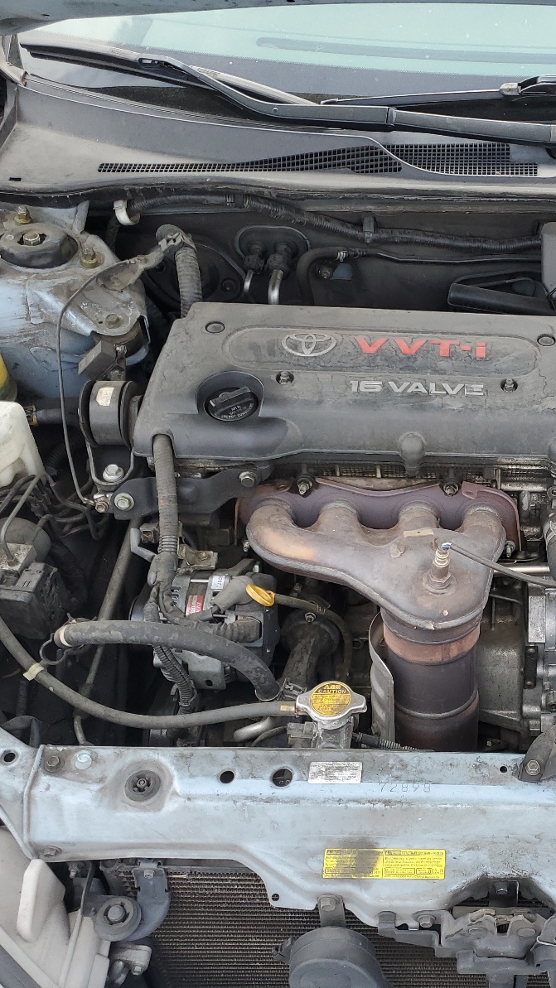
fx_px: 996
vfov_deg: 52.8
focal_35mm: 38
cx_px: 496
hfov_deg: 29.9
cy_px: 494
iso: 50
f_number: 1.5
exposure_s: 1/400
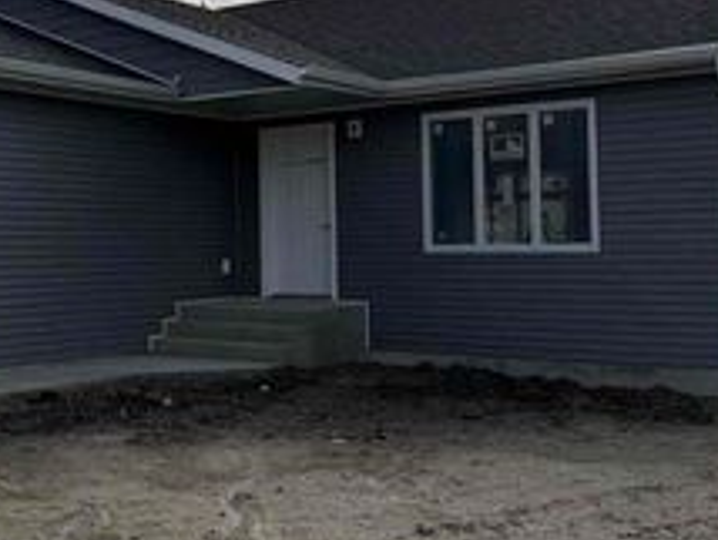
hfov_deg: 32.9
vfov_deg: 26.0
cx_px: 97
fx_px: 1163
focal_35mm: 56
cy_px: 190
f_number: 1.78
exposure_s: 1/14286
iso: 100
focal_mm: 6.76
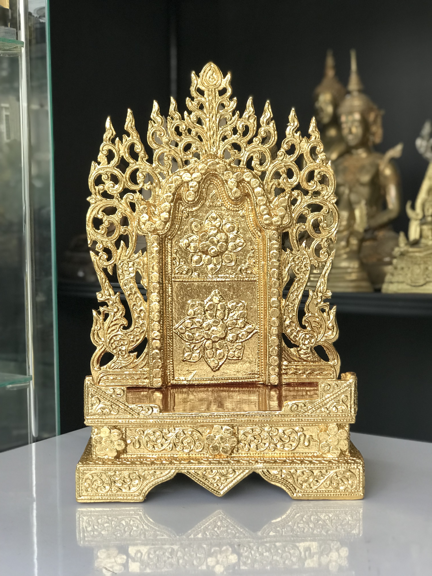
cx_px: 216
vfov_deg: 33.8
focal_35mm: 57
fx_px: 948
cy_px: 288
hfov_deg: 25.7
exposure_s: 1/50
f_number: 2.8
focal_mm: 6.6
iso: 50
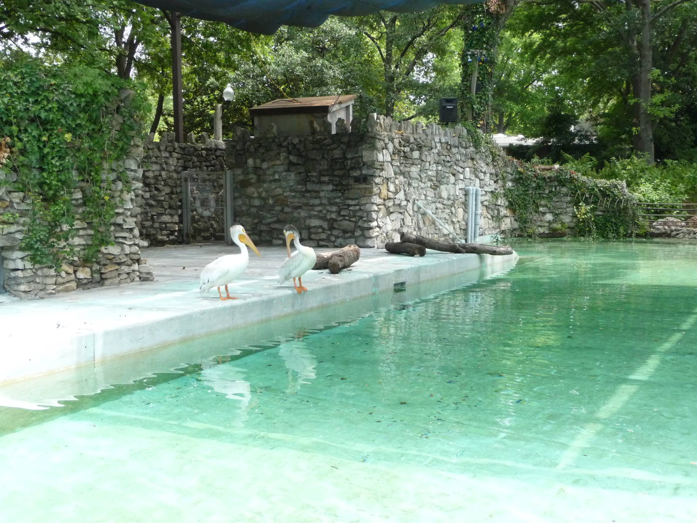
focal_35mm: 55
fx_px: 1107
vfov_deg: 26.6
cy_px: 262
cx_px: 348
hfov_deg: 34.9
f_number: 4.3
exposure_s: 1/400
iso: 400
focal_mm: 9.3
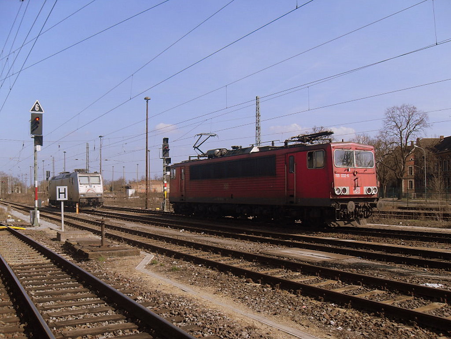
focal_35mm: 34
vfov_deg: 41.8
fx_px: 443
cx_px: 226
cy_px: 170
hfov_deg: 54.0
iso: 80
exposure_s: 1/250
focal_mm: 6.3
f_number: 7
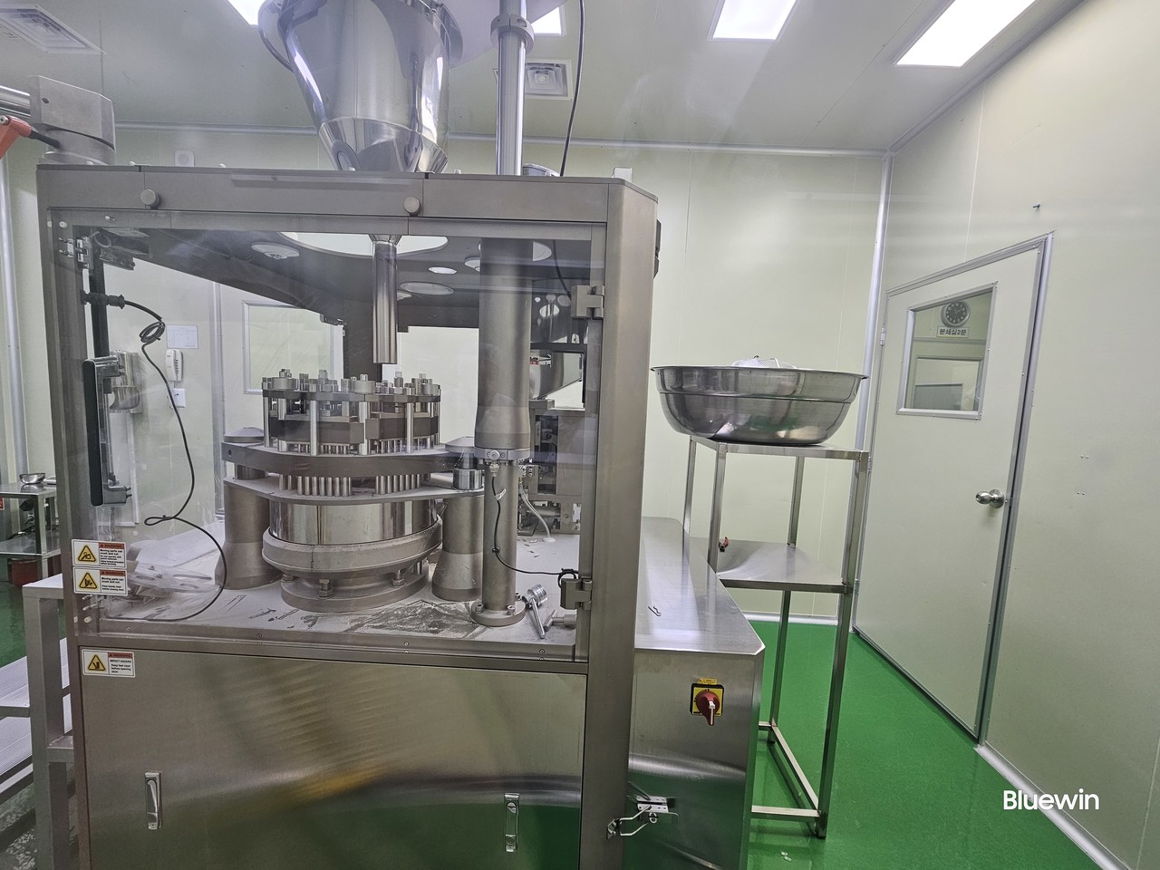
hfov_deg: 106.2
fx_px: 436
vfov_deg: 89.9
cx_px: 580
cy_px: 435
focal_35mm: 13
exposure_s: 1/60
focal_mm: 2.2
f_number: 2.2
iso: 100
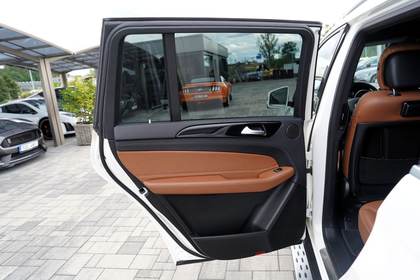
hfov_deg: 69.4
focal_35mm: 26
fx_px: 303
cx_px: 210
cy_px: 140
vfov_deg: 49.6
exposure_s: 1/80
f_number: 4.5
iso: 100
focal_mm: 26
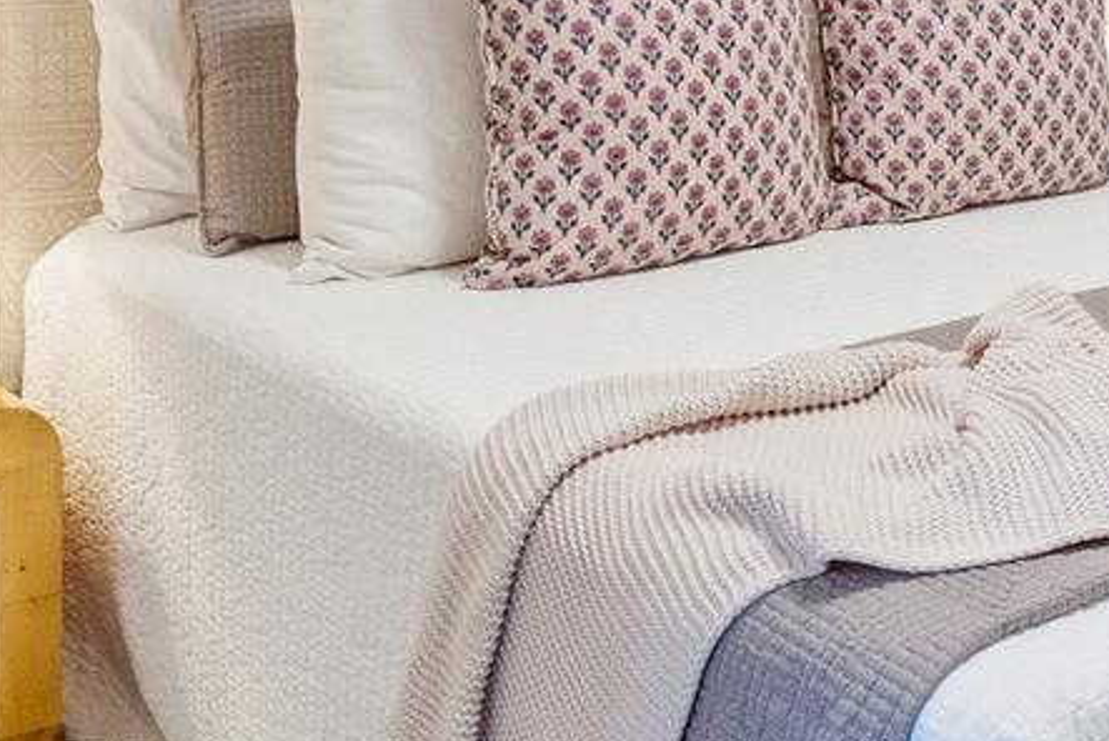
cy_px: -339
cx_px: 1147
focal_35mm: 74
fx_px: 2281
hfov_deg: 25.7
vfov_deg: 16.9
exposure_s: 1/125
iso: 2500
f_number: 5
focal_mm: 16
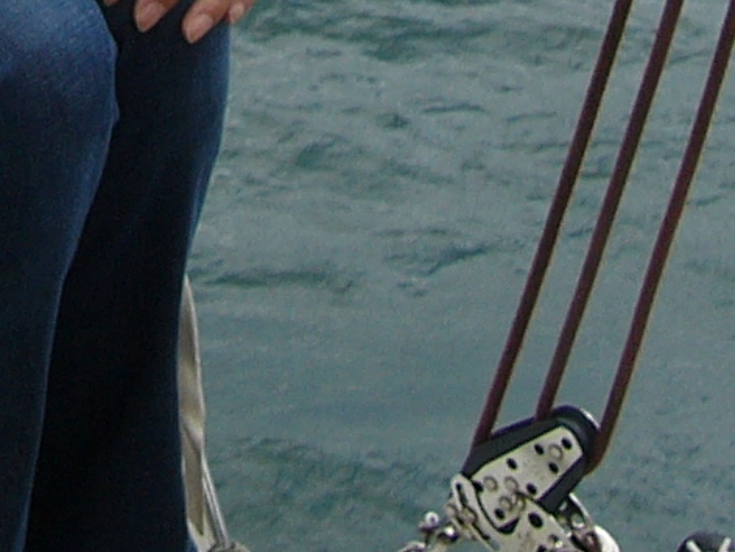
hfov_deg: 11.4
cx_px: -123
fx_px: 3631
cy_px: -642
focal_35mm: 171
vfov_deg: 8.2
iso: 50
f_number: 8
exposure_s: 1/160
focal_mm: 5.8
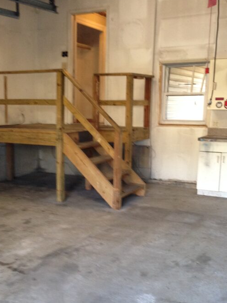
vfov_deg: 37.4
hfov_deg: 28.4
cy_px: 176
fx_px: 446
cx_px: 84
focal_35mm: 51
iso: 125
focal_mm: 4.12
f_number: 2.4
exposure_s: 1/20
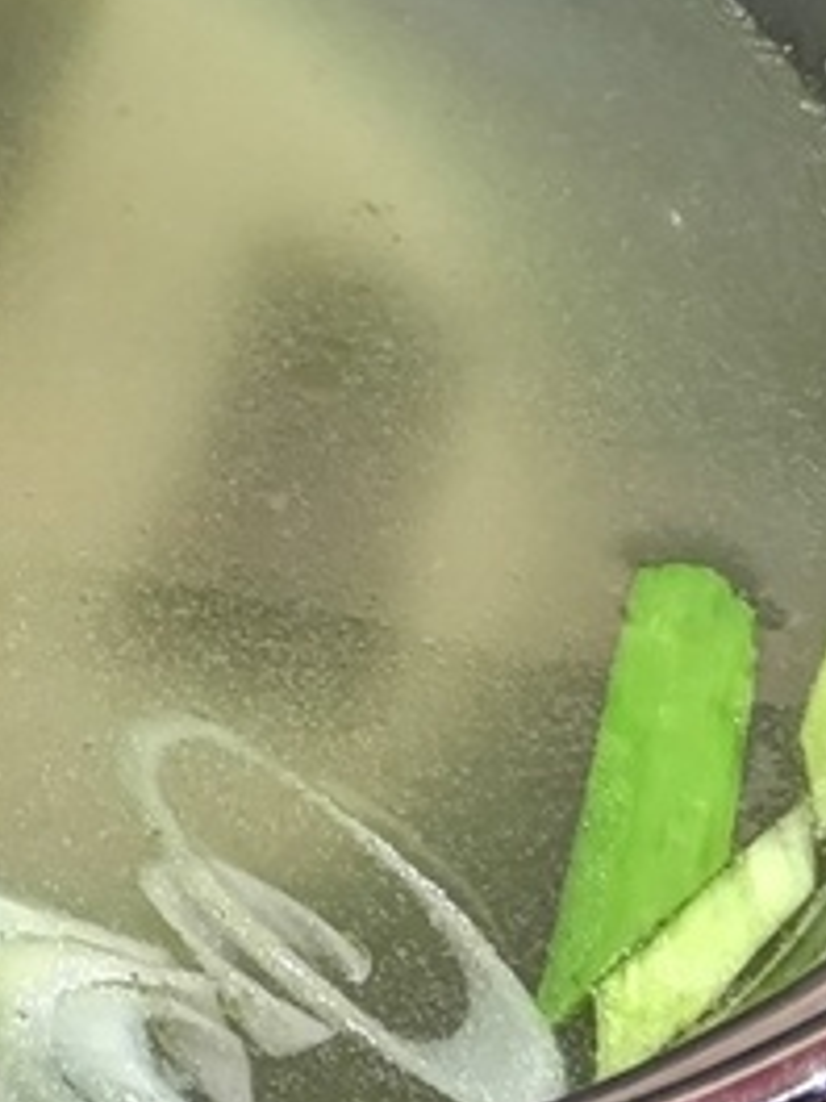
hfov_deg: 18.2
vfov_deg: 25.9
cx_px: -325
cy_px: 227
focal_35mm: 74
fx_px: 2354
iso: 400
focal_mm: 2.35
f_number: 2.2
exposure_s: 4
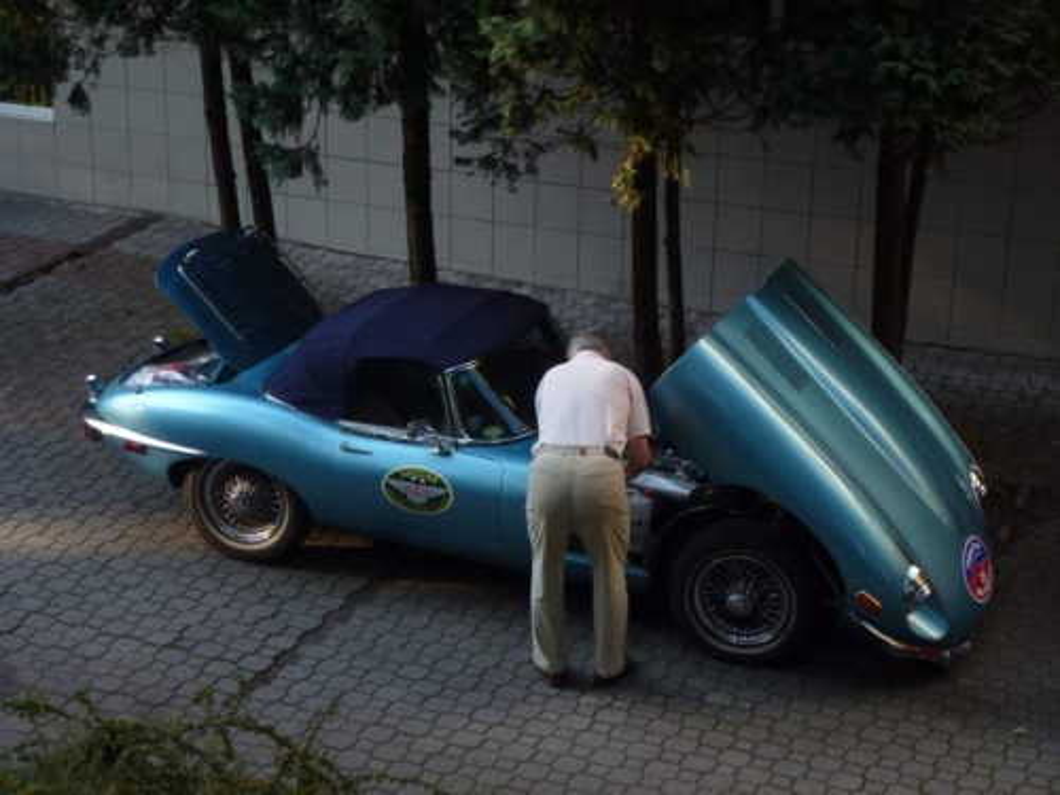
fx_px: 2174
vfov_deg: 20.7
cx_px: 530
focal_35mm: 71
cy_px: 398
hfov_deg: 27.4
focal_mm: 12.7
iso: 100
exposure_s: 1/80
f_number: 4.7
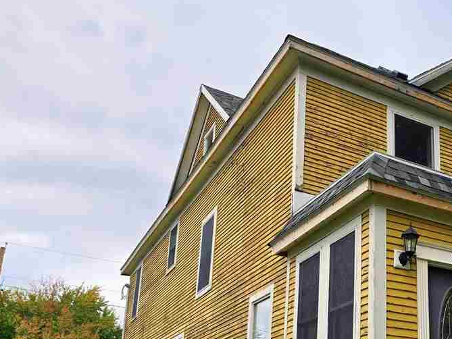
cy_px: 301
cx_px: 395
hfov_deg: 40.2
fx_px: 575
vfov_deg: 31.4
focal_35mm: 44
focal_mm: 6.3
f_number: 1.7
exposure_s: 1/180
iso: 12
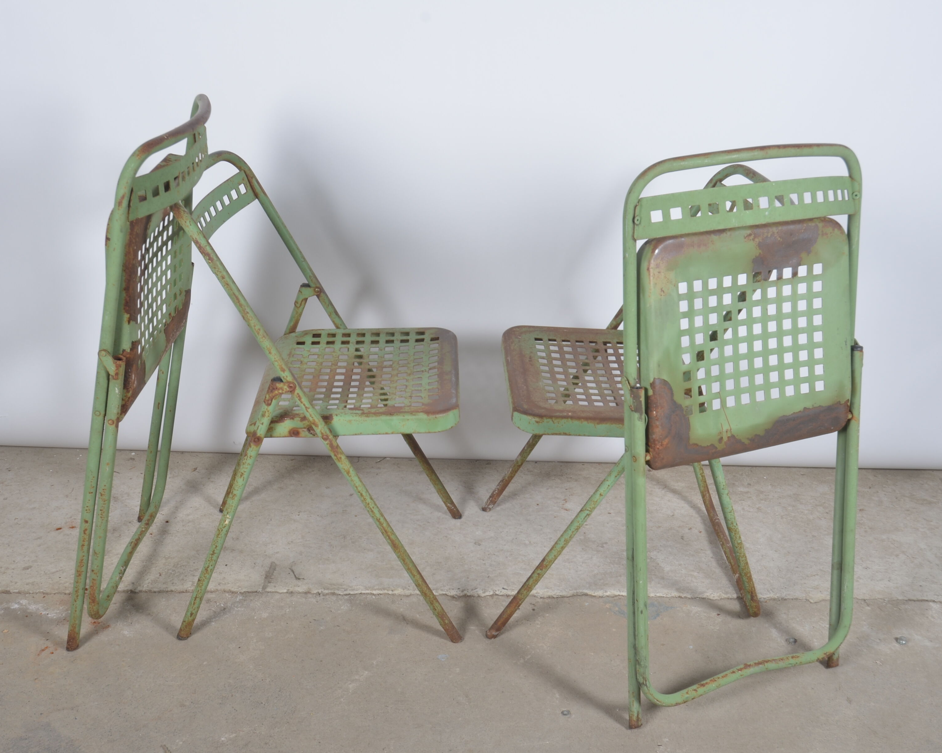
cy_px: 378
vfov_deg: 36.5
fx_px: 1143
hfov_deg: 44.8
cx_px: 487
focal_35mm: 41
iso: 100
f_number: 11
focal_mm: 24
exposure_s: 1/125
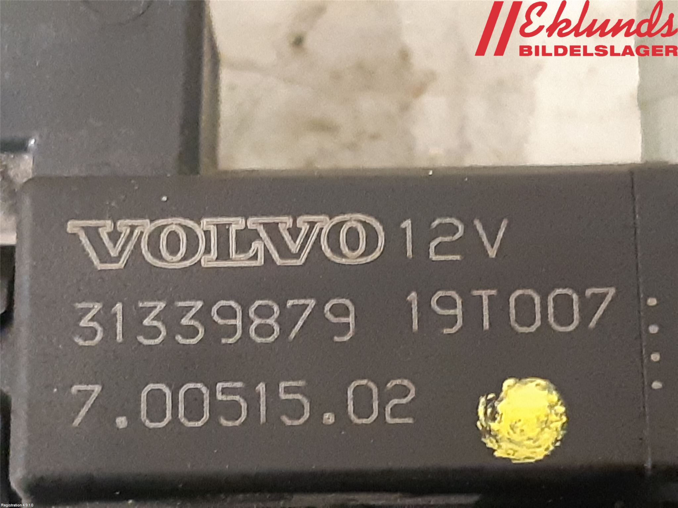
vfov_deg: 53.1
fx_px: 509
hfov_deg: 67.3
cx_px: 339
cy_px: 254
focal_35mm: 26
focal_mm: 3.93
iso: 500
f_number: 1.7
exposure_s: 1/25
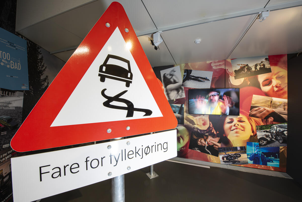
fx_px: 126
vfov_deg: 77.4
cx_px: 151
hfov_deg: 100.4
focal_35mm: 15
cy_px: 101
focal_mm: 15
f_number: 13
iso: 200
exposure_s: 1
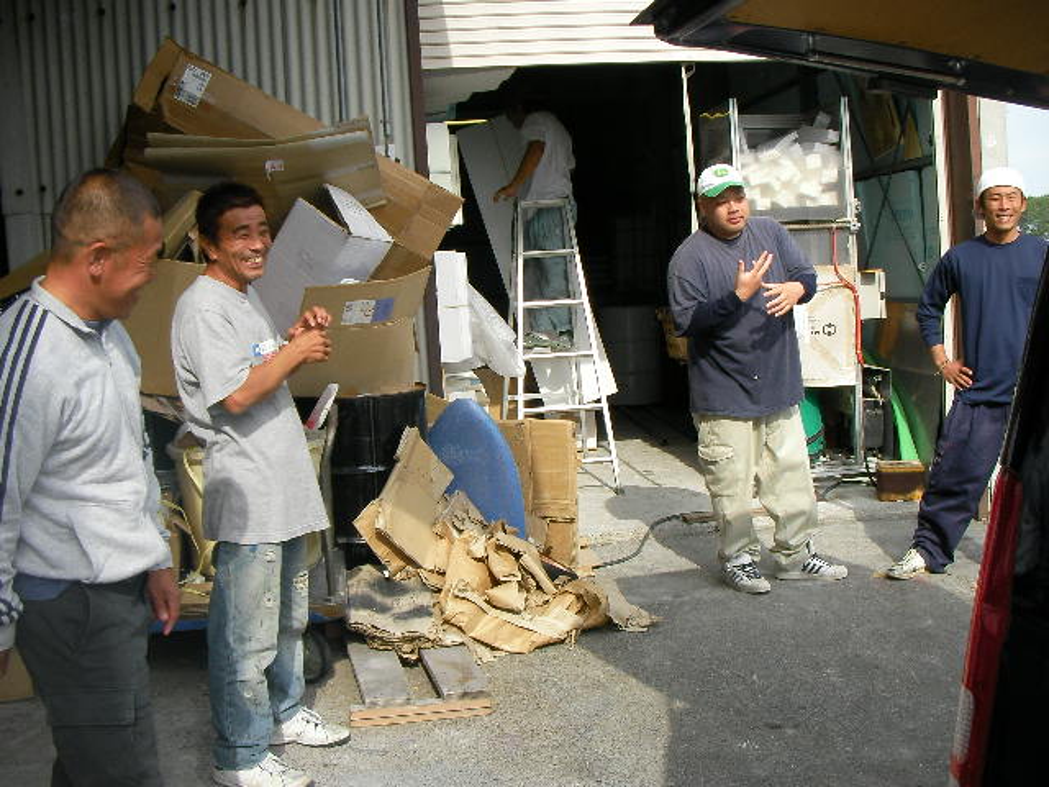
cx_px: 524
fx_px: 1152
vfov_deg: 37.7
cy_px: 394
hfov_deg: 49.0
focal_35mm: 38
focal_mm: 6.3
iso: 50
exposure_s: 1/379
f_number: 3.5
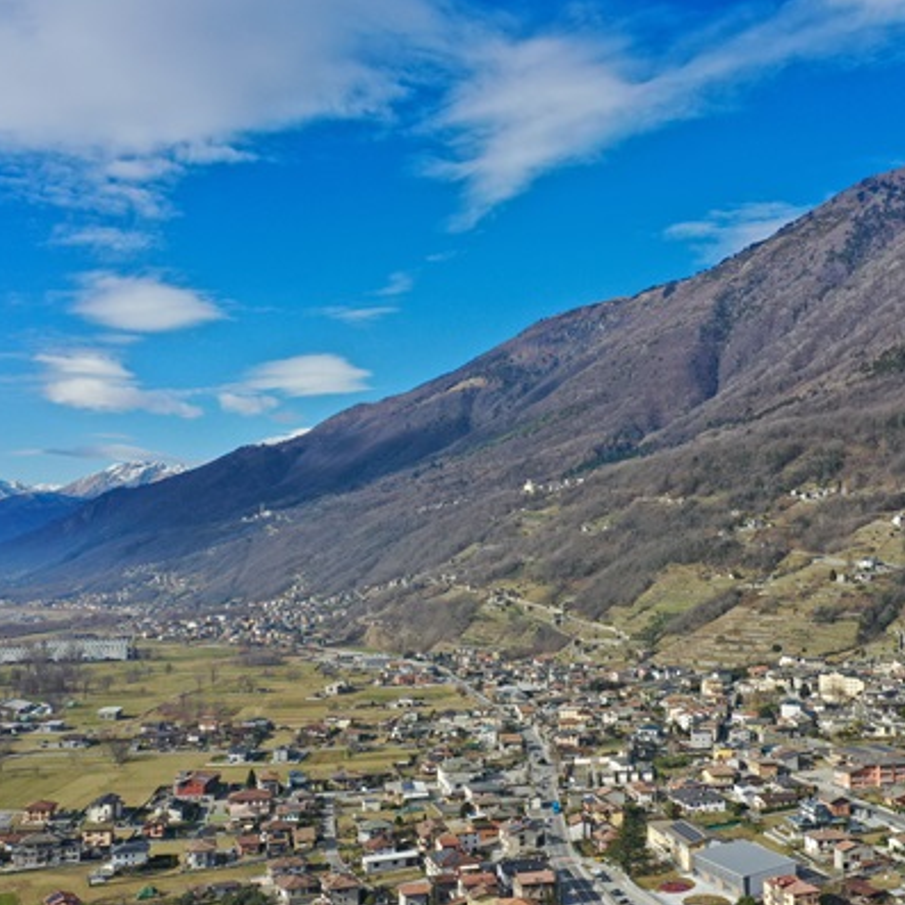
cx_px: 549
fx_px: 1065
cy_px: 451
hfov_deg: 45.8
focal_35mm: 36
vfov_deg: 46.0
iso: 100
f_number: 6.3
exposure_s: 1/500
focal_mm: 10.26
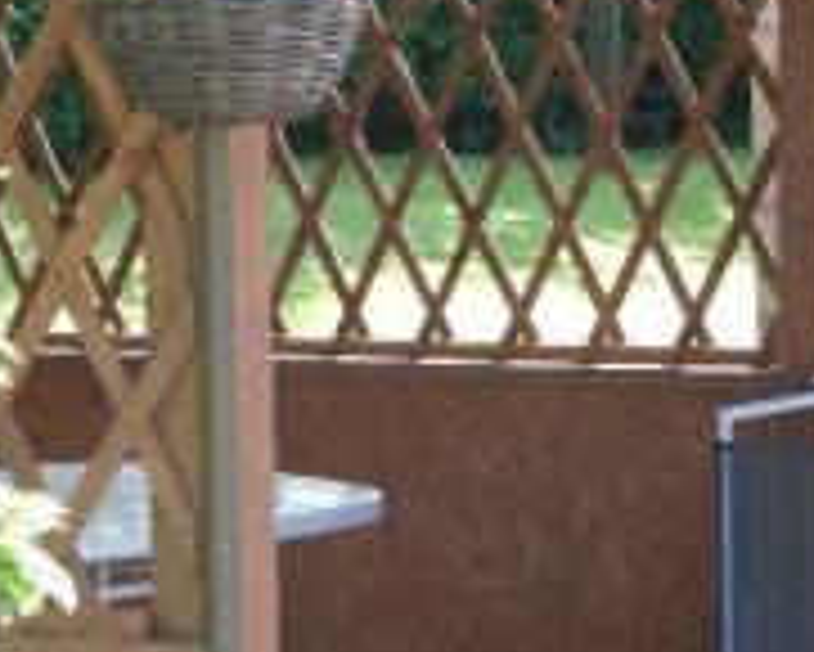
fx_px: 4170
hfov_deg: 11.1
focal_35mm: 173
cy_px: 16
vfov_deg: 8.9
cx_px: 173
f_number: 4
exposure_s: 1/90
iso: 100
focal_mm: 9.83
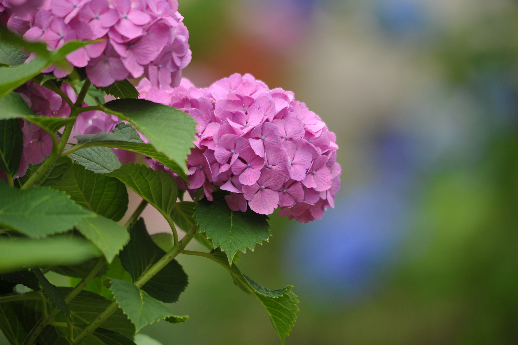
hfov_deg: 4.1
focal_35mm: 500
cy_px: 172
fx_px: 7190
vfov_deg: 2.7
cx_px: 259
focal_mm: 500
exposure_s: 1/320
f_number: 6.3
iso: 400
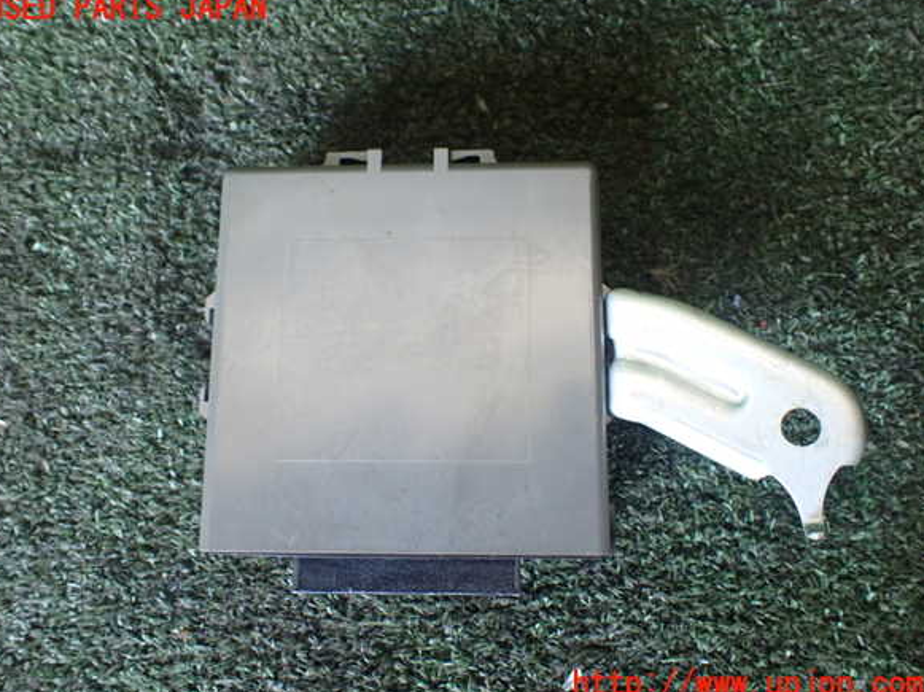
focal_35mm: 31
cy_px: 347
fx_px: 827
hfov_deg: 58.4
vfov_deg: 45.4
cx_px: 455
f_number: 2.3
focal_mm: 5.4
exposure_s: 1/60
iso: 800
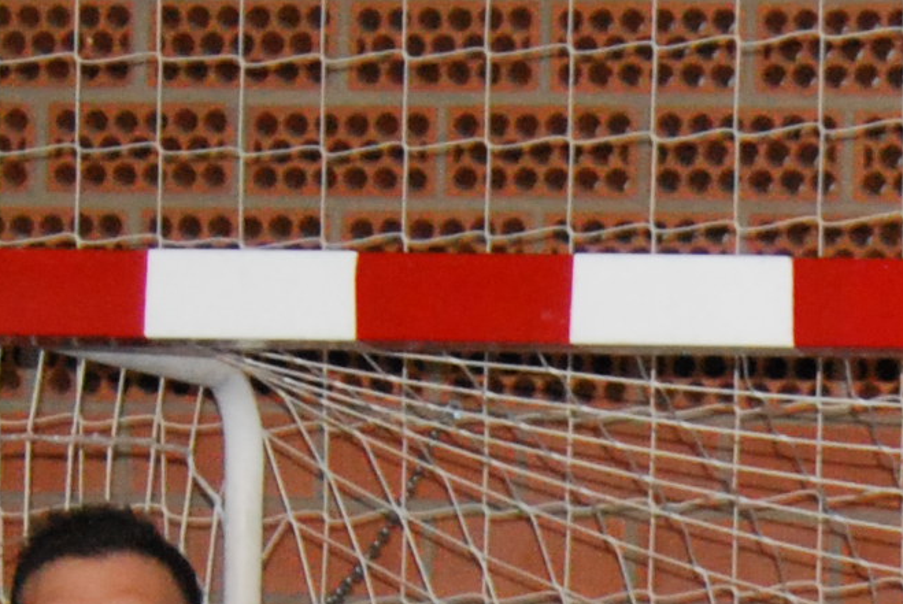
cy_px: 1259
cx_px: 1350
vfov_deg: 5.9
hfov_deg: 8.8
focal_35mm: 229
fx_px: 5750
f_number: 4.2
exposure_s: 1/60
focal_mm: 26
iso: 1000
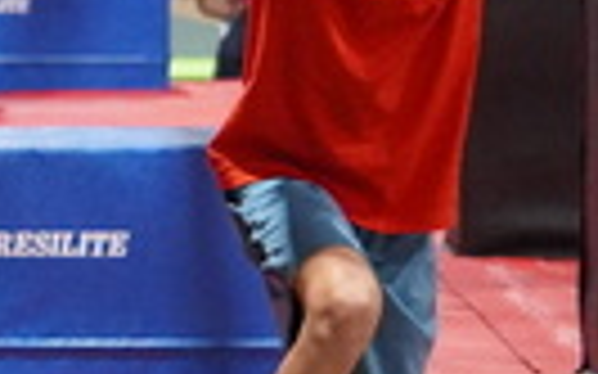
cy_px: -32
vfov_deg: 2.8
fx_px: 7743
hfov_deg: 4.4
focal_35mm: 475
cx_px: -333
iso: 6400
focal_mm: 69
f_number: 5
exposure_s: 1/160
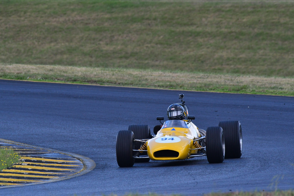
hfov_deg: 2.7
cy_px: 98
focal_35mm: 750
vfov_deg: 1.8
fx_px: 6127
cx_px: 147
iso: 1000
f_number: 11
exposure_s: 1/640
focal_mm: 500
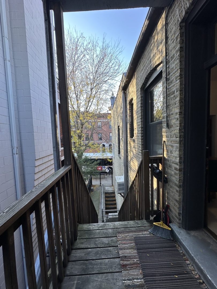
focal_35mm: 14
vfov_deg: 102.1
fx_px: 117
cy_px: 144
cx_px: 108
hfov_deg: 85.7
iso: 40
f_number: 2.2
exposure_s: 1/148
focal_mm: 2.22
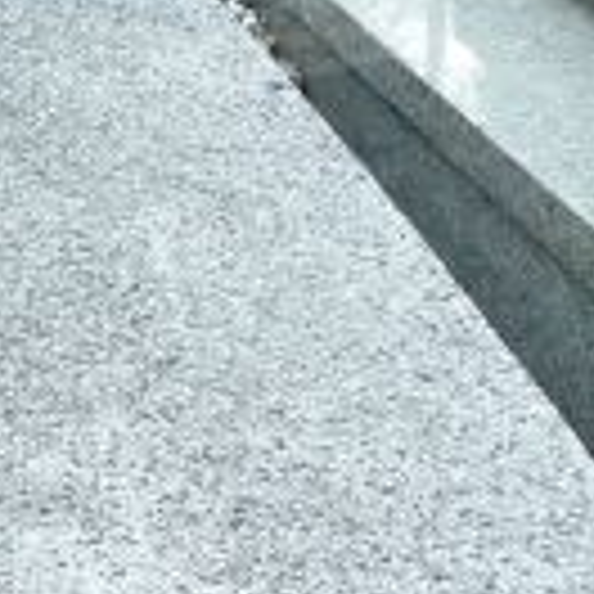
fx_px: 2912
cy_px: 27
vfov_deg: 11.5
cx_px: -770
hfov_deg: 10.3
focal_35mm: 150
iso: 100
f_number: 3.6
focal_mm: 7.4
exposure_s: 1/125
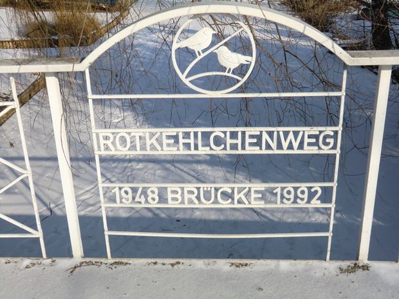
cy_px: 150
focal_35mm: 40
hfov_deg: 46.8
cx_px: 200
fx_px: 461
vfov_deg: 36.0
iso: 64
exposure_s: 1/800
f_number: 3.8
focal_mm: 7.1
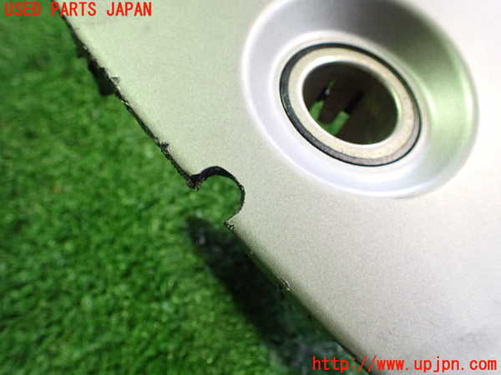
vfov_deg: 46.8
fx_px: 434
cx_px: 250
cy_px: 188
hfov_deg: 60.0
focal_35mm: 30
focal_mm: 5.4
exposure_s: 1/40
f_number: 2.3
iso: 800
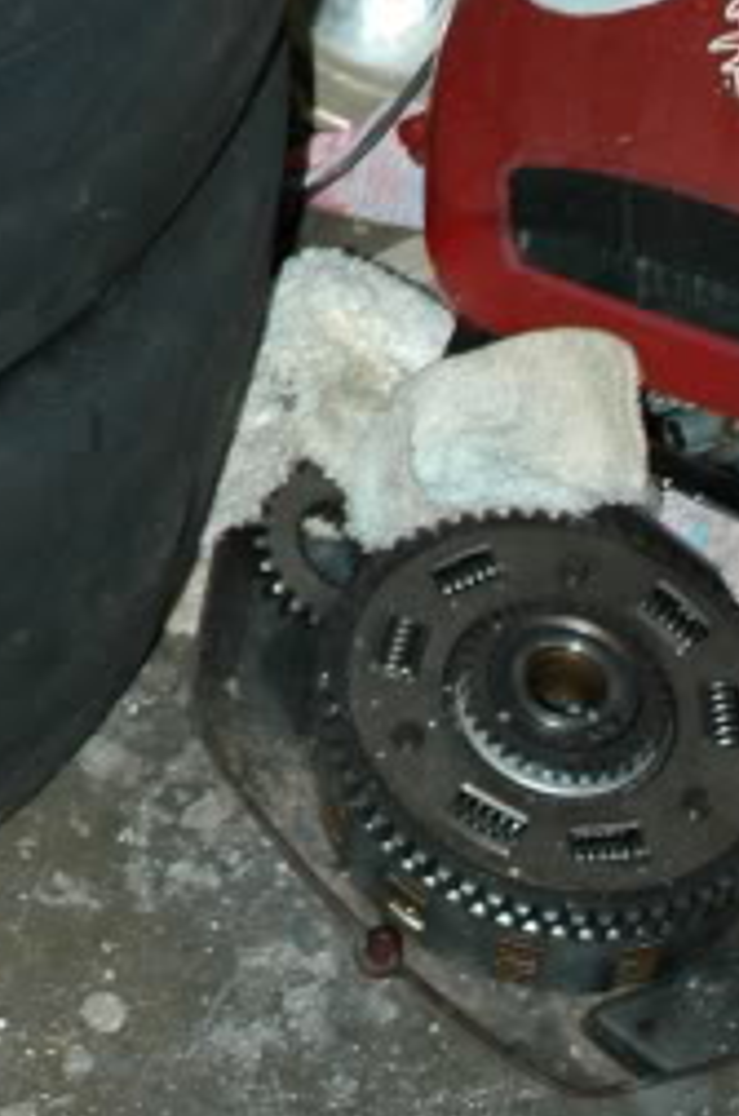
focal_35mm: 134
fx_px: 4143
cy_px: -649
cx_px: -620
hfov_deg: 9.7
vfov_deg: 14.2
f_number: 3.8
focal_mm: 22
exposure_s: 1/15
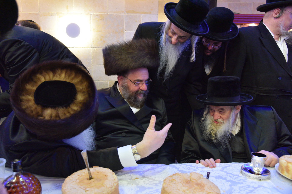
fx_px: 243
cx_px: 146
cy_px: 97
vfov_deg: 43.6
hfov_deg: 61.9
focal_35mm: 30
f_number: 4.5
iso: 4000
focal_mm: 30
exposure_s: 1/125
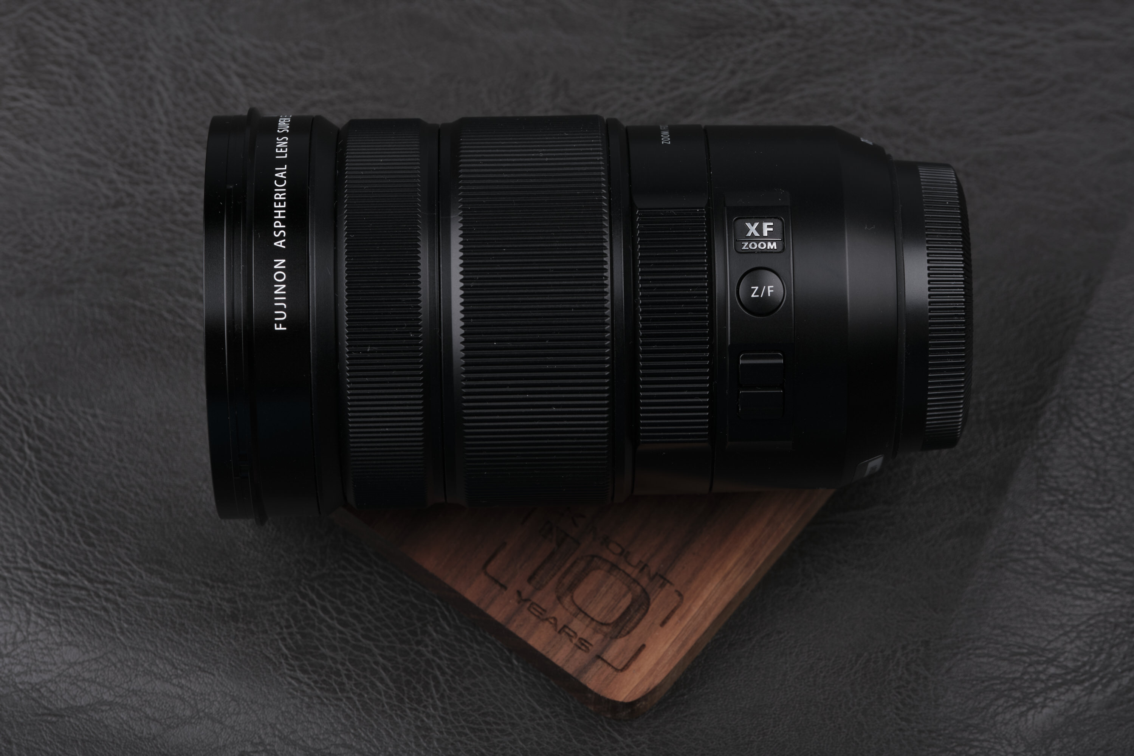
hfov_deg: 17.1
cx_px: 567
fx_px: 3780
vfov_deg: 11.4
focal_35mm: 120
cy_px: 378
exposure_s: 1/200
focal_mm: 80
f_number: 10
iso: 160
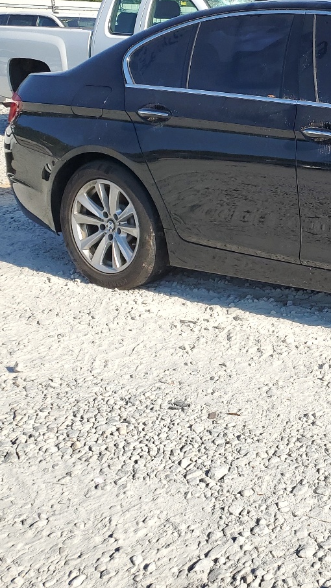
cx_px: 488
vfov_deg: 41.0
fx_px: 780
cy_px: 221
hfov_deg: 20.7
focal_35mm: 50
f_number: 1.5
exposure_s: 1/2500
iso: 50
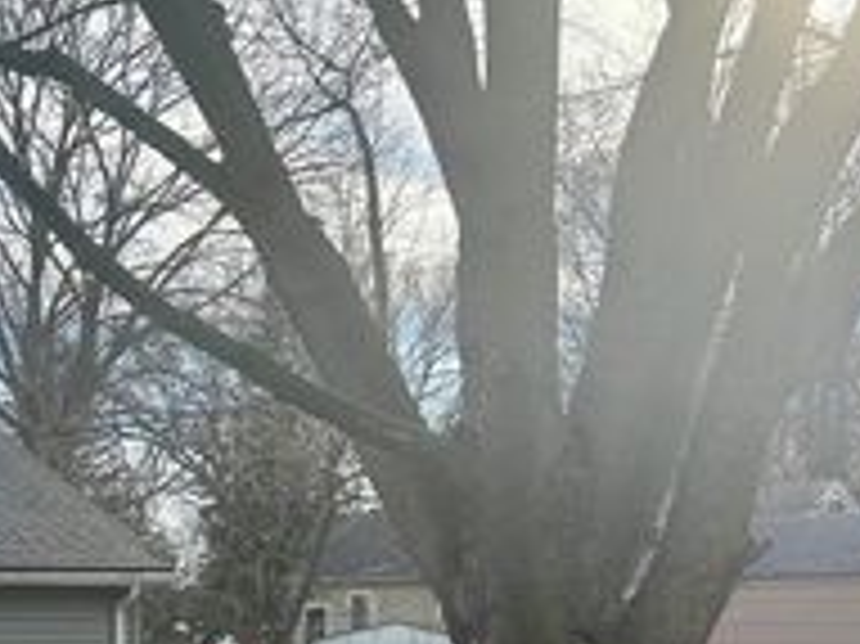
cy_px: 610
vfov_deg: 21.0
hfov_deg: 26.1
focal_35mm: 68
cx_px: -113
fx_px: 1688
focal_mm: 5.7
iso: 50
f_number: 1.5
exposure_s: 1/2513
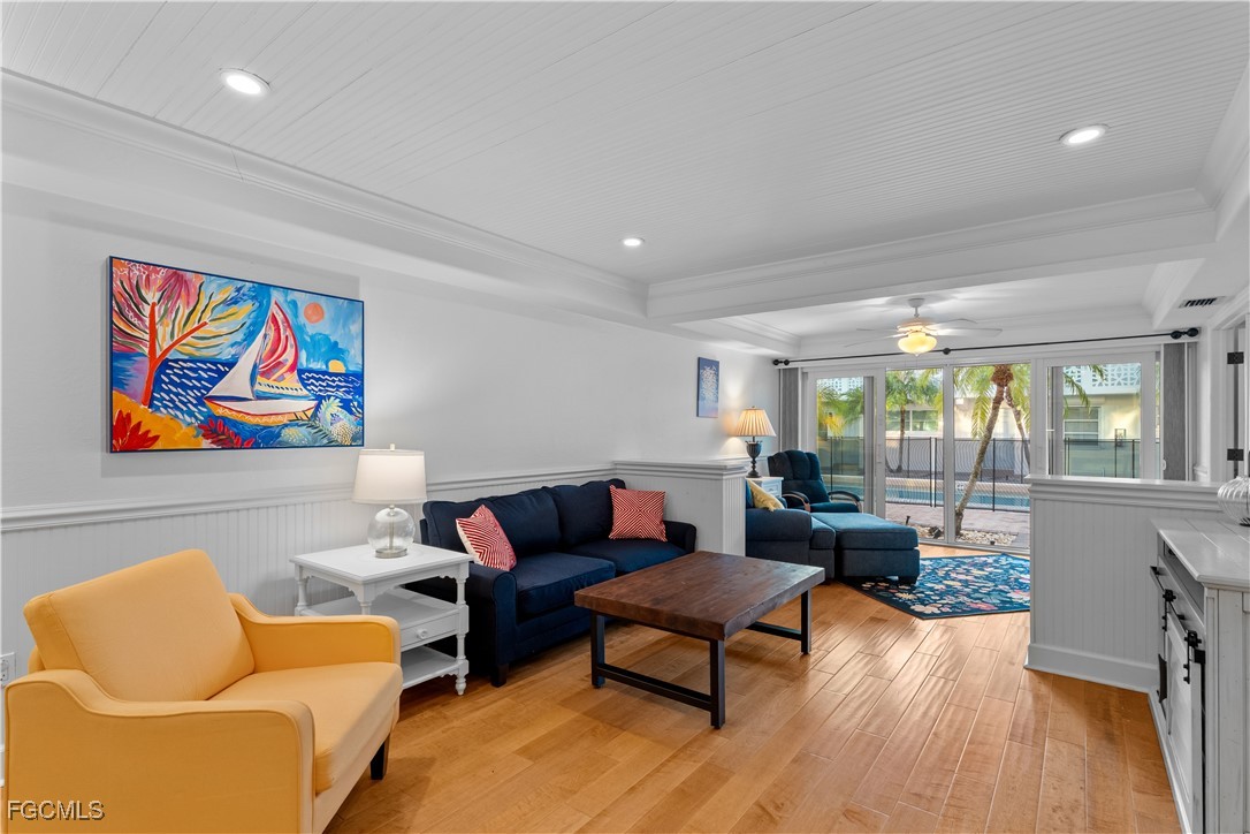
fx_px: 556
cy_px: 417
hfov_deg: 96.7
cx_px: 625
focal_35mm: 16
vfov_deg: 73.7
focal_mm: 16
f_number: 9
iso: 640
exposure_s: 1/3
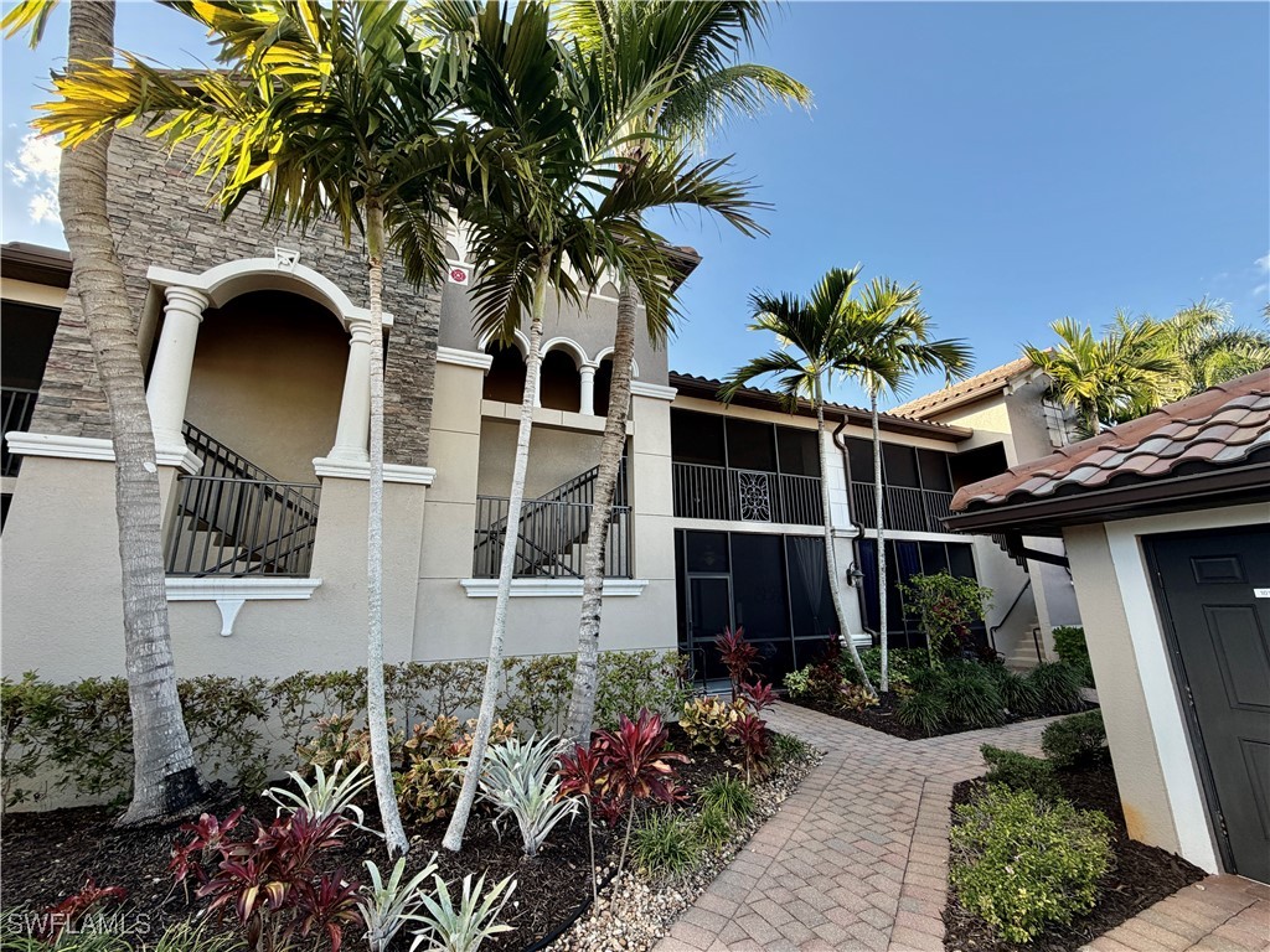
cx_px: 635
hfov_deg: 102.1
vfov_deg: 85.7
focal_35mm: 14
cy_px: 476
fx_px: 514
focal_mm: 2.22
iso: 40
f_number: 2.2
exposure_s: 1/246
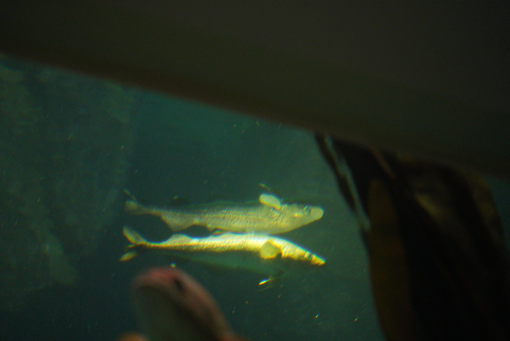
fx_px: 1276
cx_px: 255
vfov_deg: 15.2
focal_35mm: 90
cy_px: 170
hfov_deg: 22.6
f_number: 2.8
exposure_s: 1/250
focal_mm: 90
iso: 8000
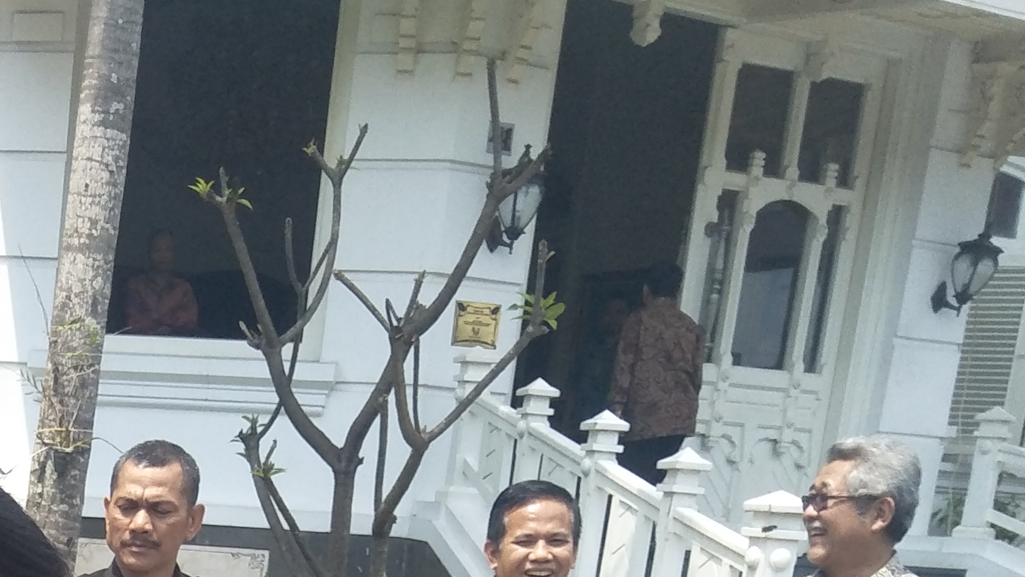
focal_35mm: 60
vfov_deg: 16.6
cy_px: 1043
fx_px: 1631
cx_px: -75
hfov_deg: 31.4
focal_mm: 3.46
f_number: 2.2
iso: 38
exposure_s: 1/425
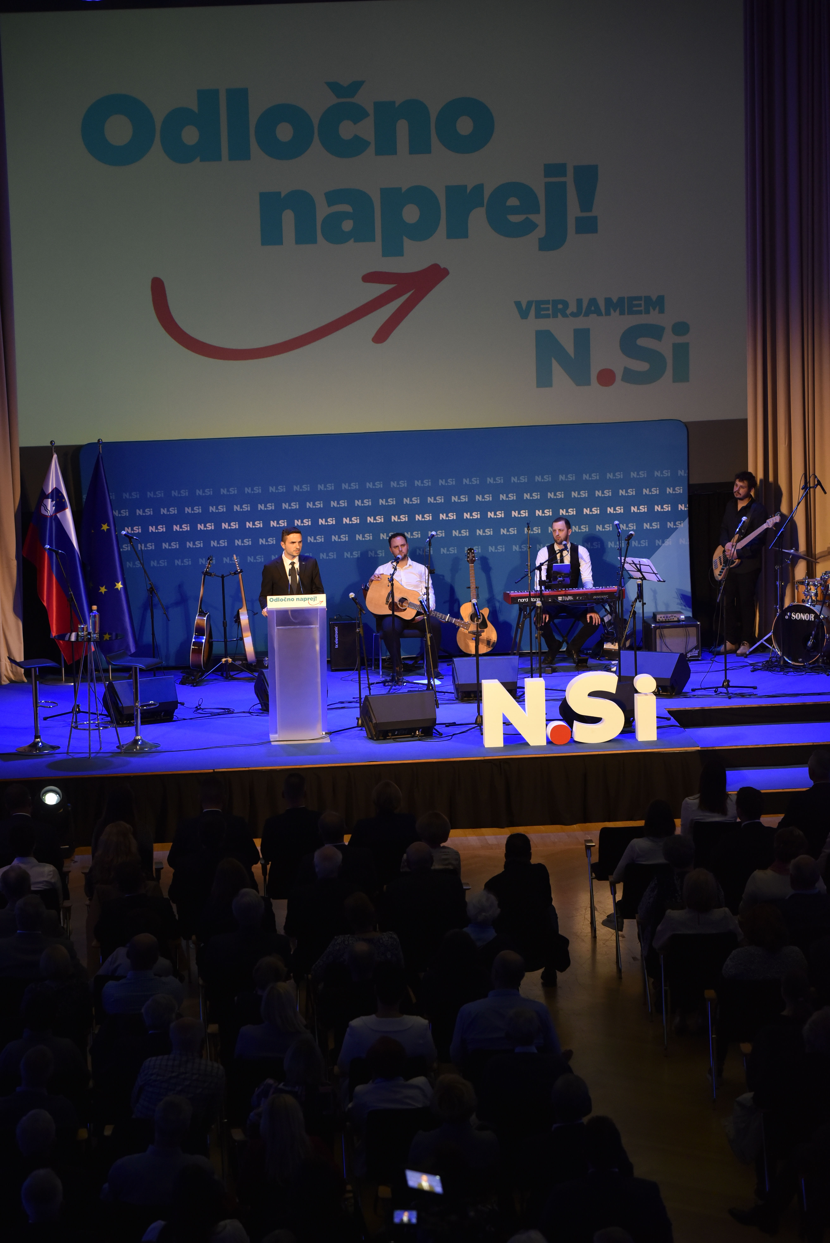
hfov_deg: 13.1
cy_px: 622
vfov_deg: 19.4
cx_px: 415
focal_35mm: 105
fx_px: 3628
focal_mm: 105
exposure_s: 1/250
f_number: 4.5
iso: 2500
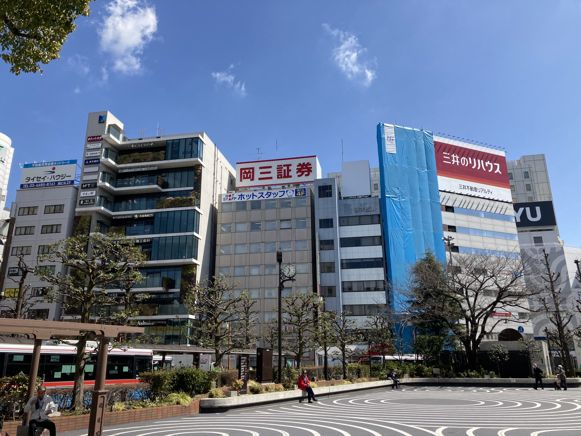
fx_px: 470
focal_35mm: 28
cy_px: 218
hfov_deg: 63.4
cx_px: 290
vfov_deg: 49.7
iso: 20
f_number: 1.8
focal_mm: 3.99
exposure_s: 1/1779
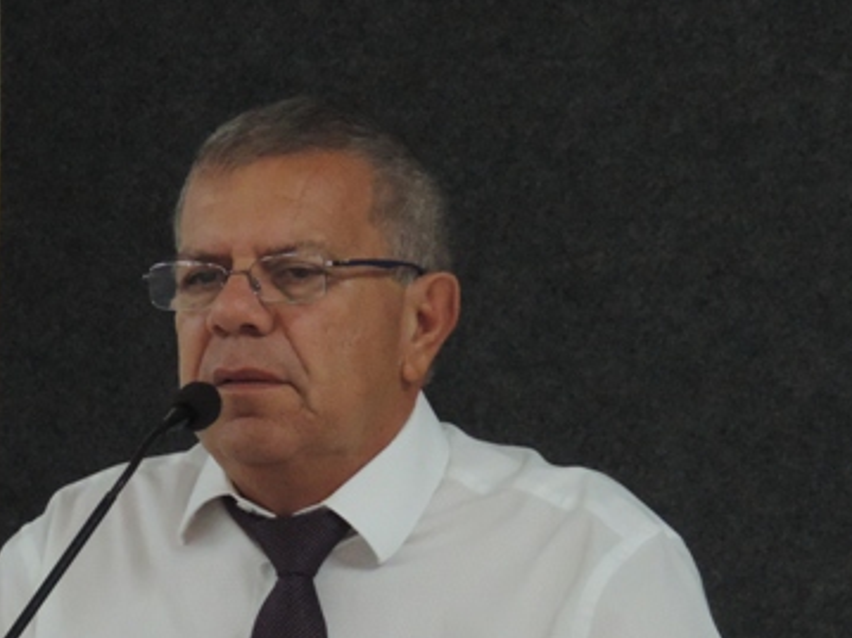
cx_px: 242
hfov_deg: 4.9
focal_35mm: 401
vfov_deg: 3.7
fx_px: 9866
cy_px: 546
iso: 1250
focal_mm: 40.1
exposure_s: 1/30
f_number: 4.6
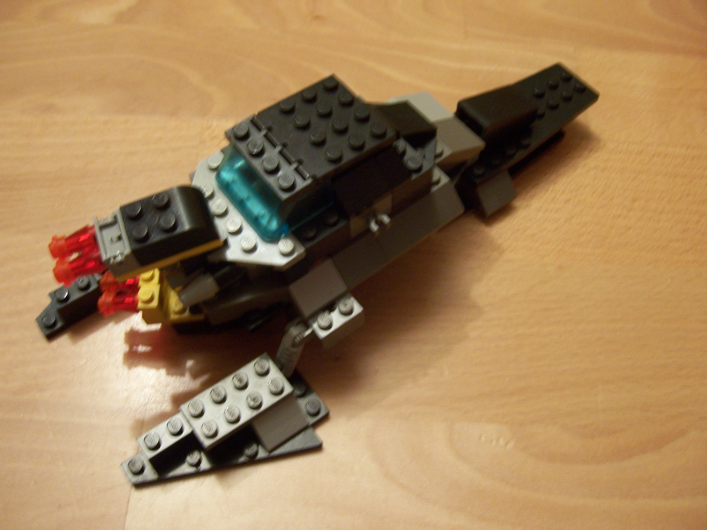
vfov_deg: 39.7
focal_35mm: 36
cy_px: 265
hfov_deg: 51.4
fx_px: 735
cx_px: 354
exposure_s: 1/13
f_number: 2.8
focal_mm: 6.2
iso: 160
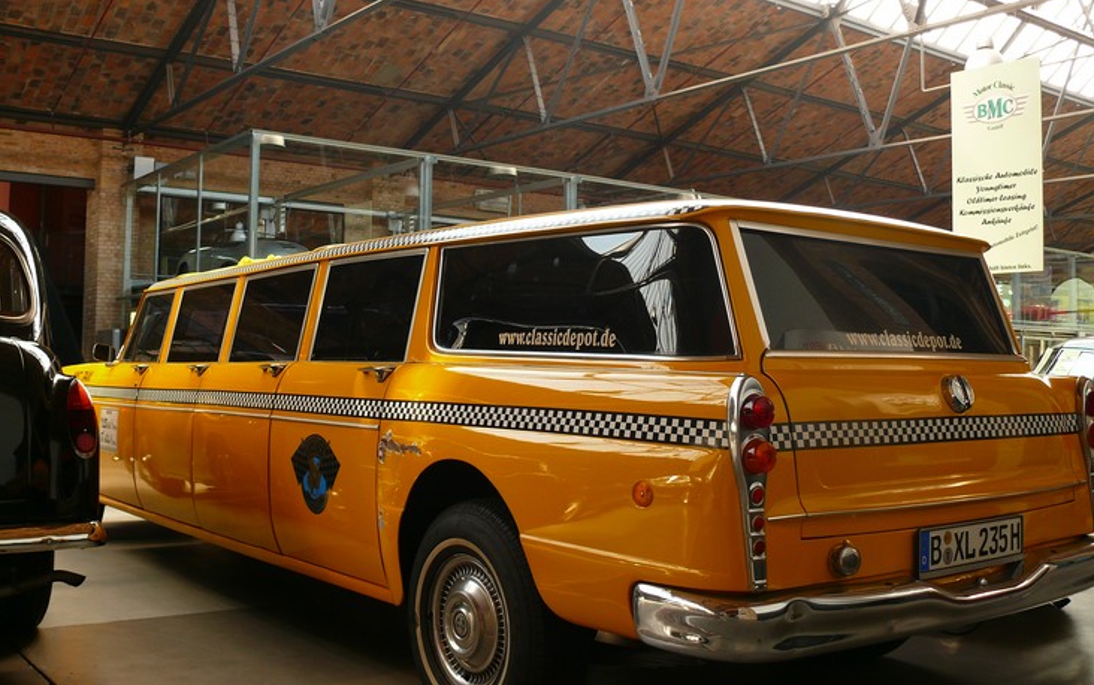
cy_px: 313
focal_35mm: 38
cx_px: 556
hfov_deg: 51.5
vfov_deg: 33.6
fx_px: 1133
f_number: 2.8
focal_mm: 7.4
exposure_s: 1/60
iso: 100
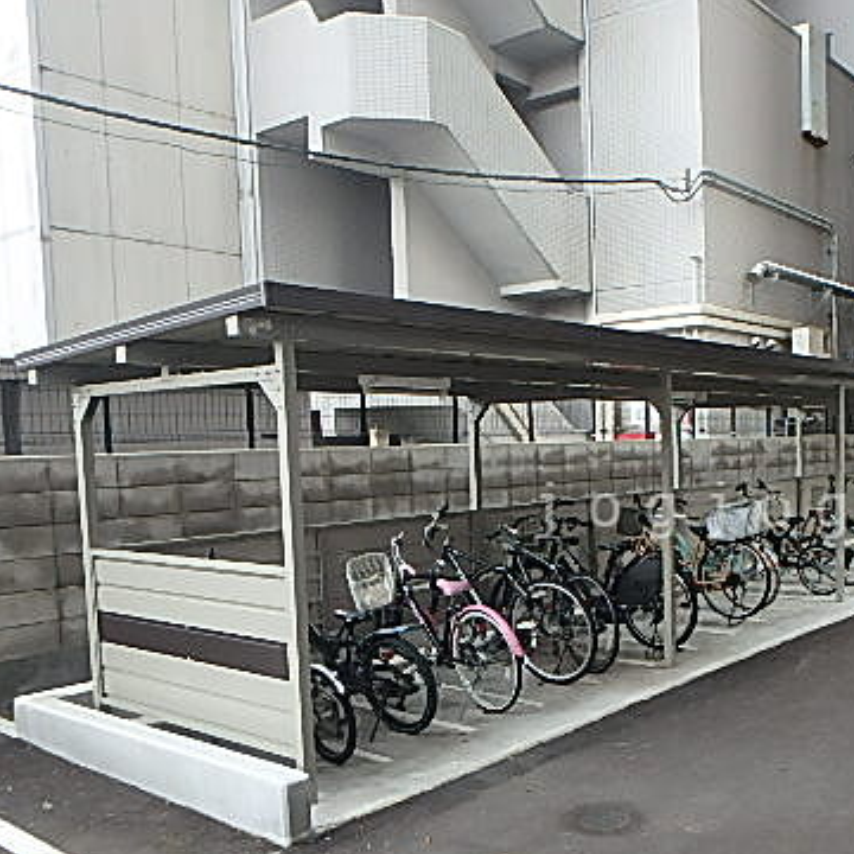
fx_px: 921
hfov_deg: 46.8
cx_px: 697
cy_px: 510
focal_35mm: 33
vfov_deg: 49.5
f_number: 3.5
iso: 160
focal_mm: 3.7
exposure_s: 1/60
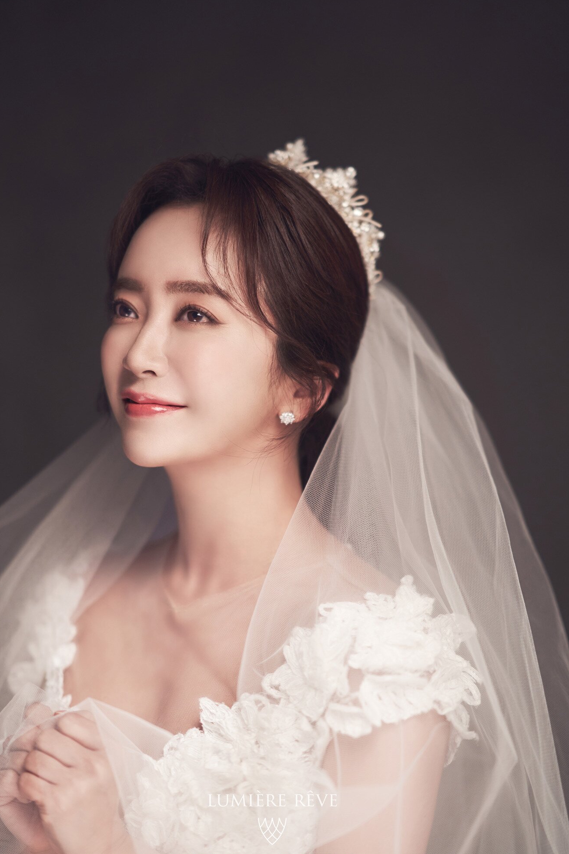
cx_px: 272
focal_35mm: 91
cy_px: 453
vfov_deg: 22.4
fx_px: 2157
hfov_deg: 15.0
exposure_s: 1/125
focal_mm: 85
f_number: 1.4
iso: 200
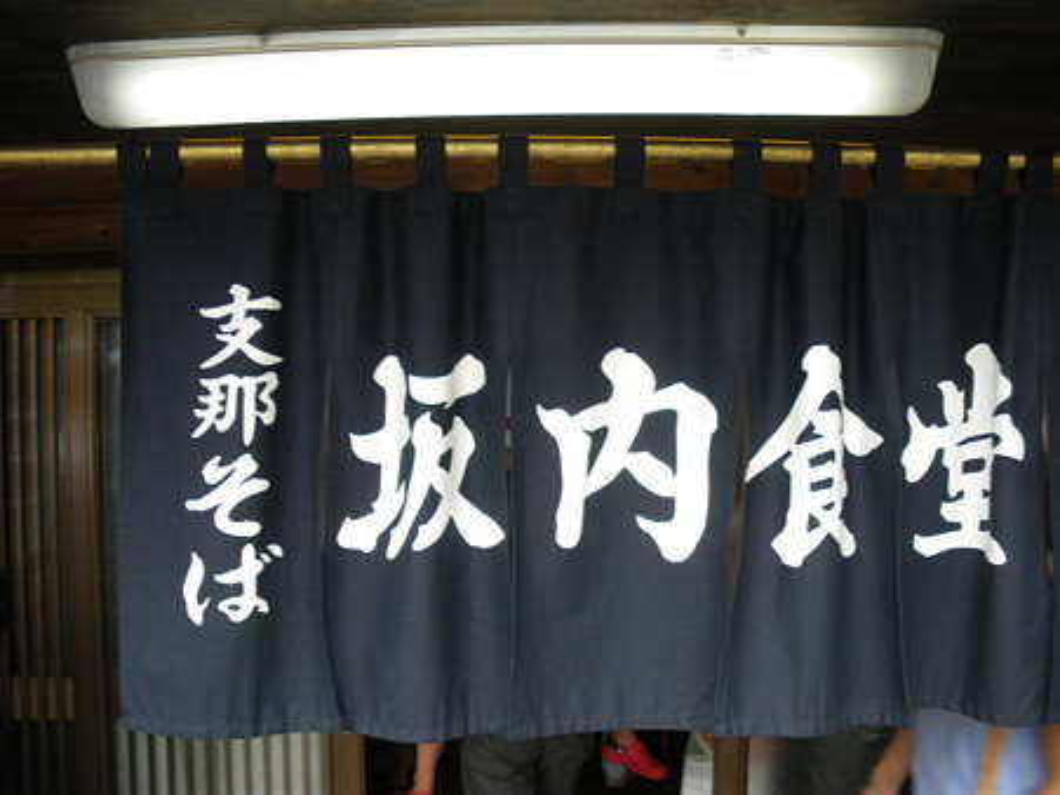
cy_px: 398
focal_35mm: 36
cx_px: 530
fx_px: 1102
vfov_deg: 39.6
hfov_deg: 51.4
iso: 64
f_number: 3.5
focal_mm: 6.3
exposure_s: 1/50
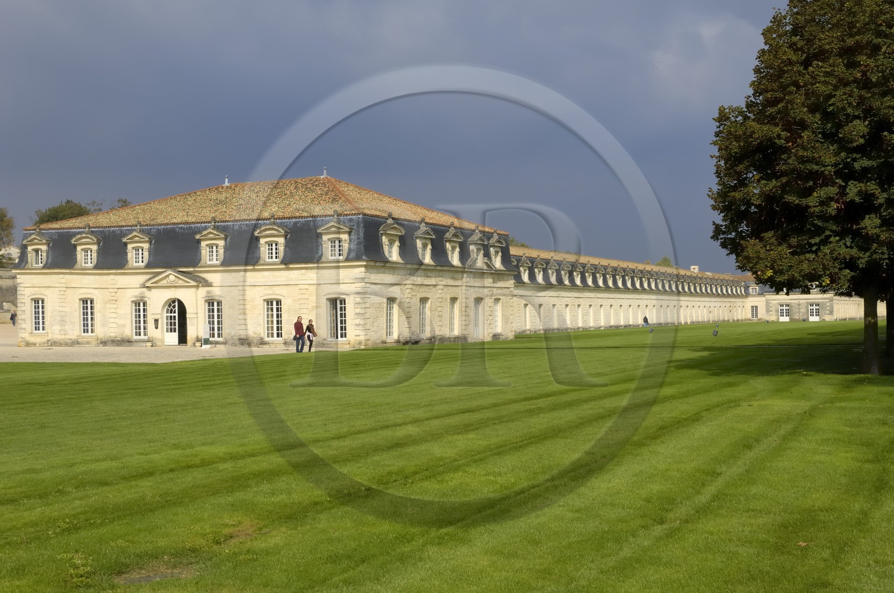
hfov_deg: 46.5
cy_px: 296
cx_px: 447
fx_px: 1042
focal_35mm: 42
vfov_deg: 31.8
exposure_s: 1/160
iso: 100
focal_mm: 28
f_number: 11
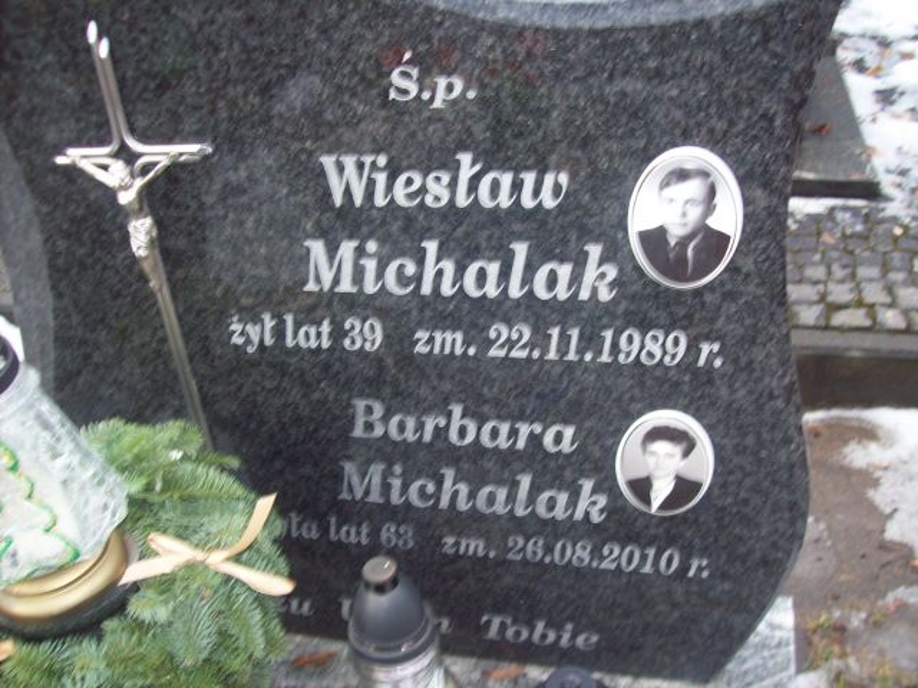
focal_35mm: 36
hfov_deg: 51.4
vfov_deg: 39.7
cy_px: 344
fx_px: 955
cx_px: 459
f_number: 2.7
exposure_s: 1/64
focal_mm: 6
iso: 80
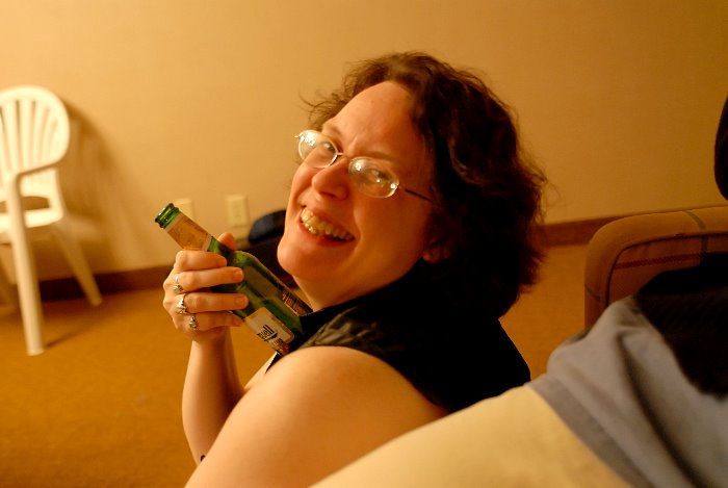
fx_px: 729
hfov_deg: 53.1
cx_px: 364
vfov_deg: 37.0
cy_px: 244
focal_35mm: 36
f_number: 2.8
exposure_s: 1/15
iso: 800
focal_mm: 24
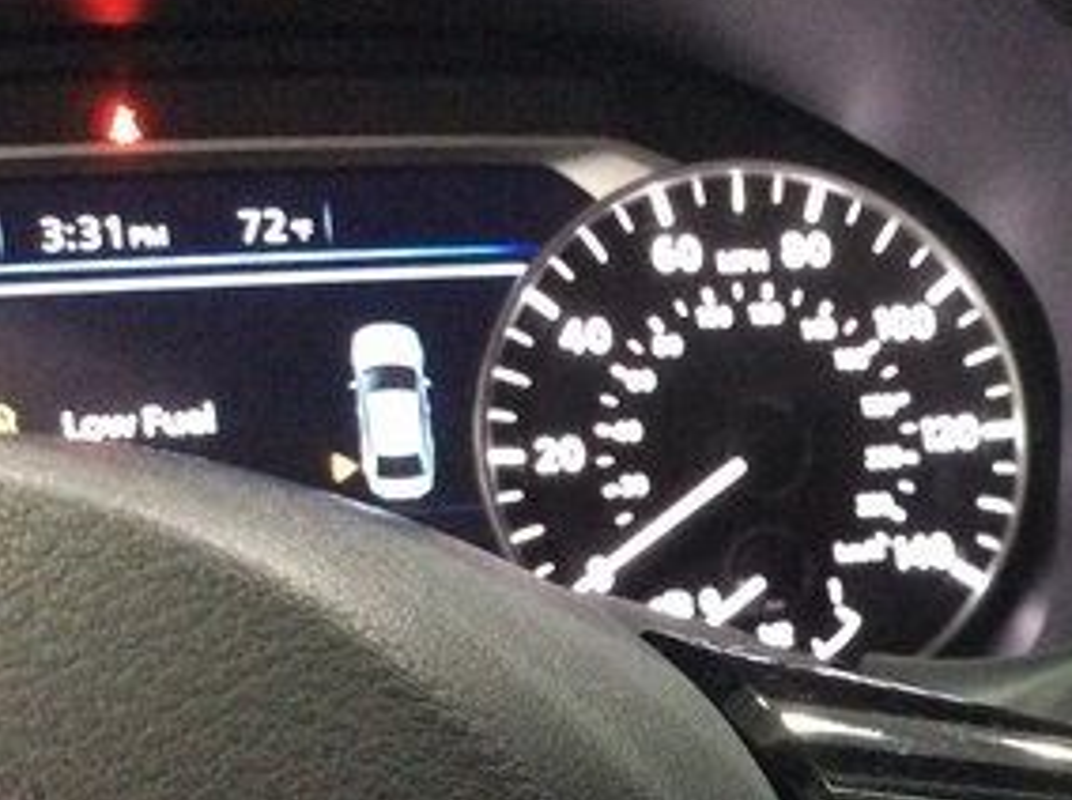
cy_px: 872
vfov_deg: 19.5
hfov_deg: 25.9
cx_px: 1023
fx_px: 2226
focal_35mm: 72
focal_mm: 3.3
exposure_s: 1/15
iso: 320
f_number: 2.4
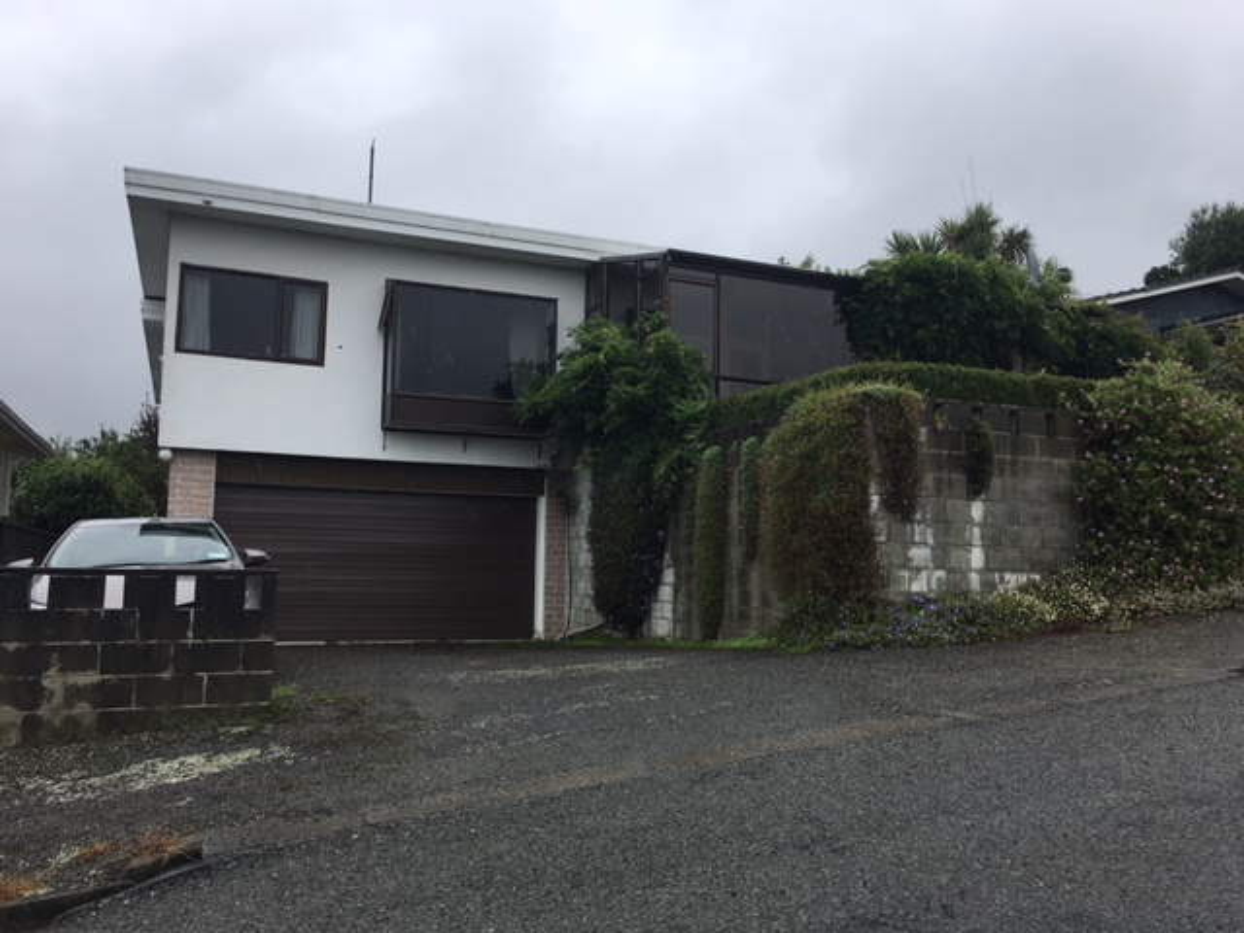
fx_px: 1042
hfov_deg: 61.7
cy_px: 466
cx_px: 622
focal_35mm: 29
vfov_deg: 48.2
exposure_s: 1/739
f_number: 2.2
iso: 25
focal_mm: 4.15
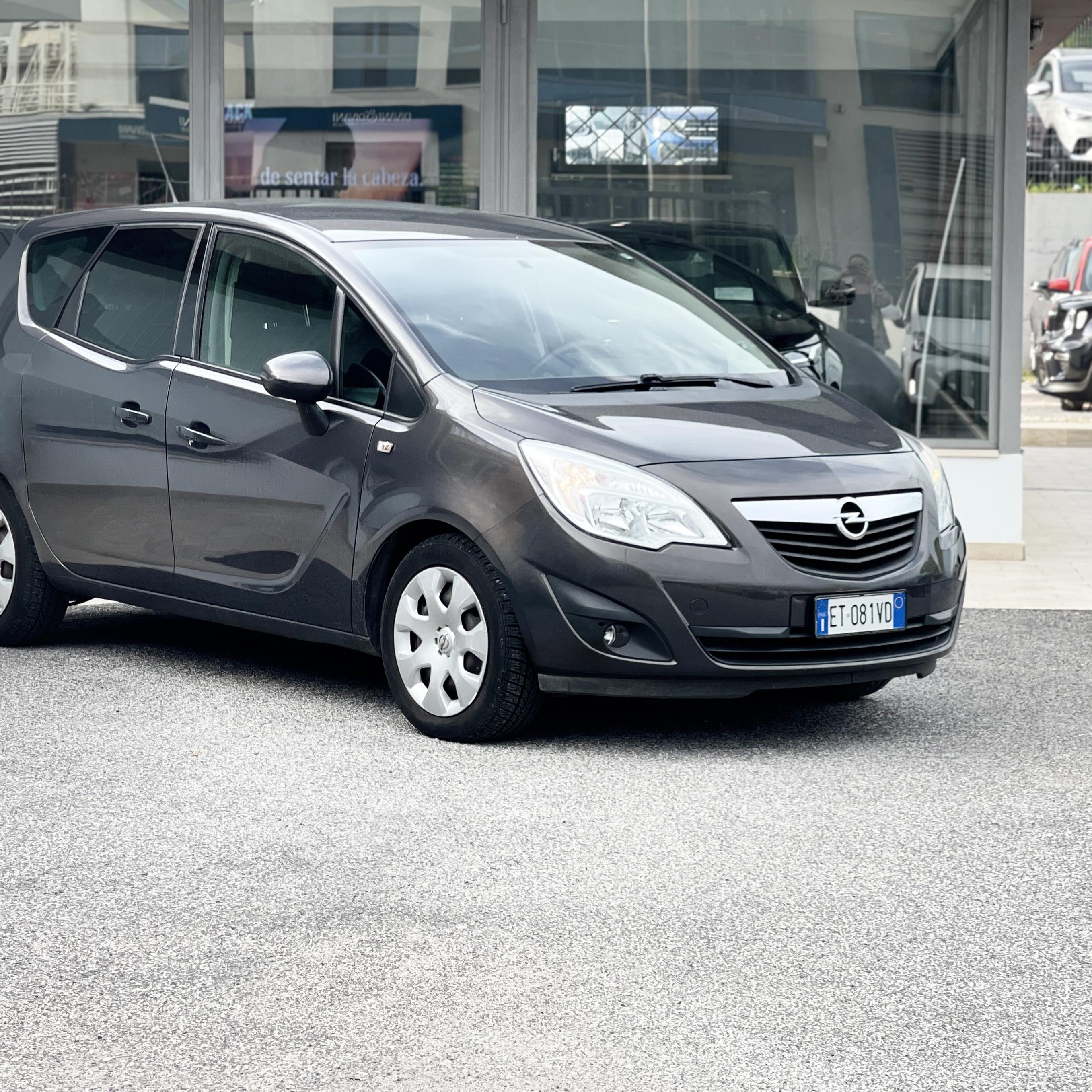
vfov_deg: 20.6
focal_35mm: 84
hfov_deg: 20.6
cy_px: 537
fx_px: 2998
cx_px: 494
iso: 25
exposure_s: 1/282
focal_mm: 7.5
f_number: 2.2
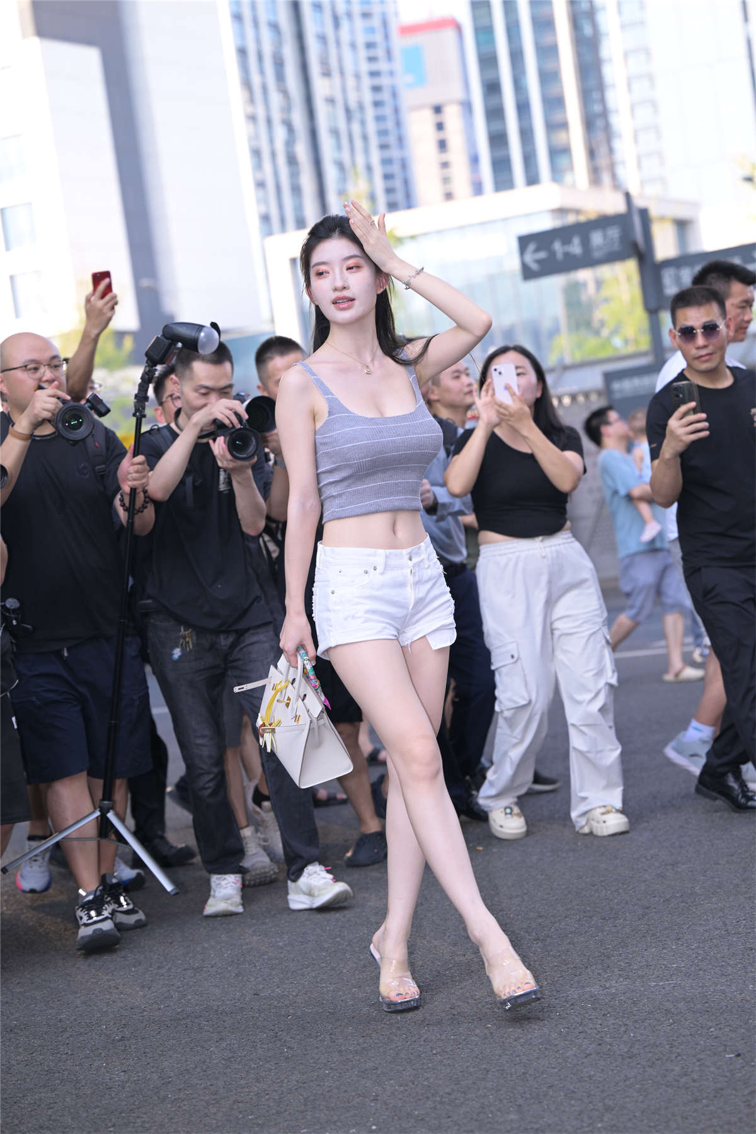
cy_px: 567
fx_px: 2709
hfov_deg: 15.9
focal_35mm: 86
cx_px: 378
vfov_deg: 23.6
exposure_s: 1/200
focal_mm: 86
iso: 250
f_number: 4
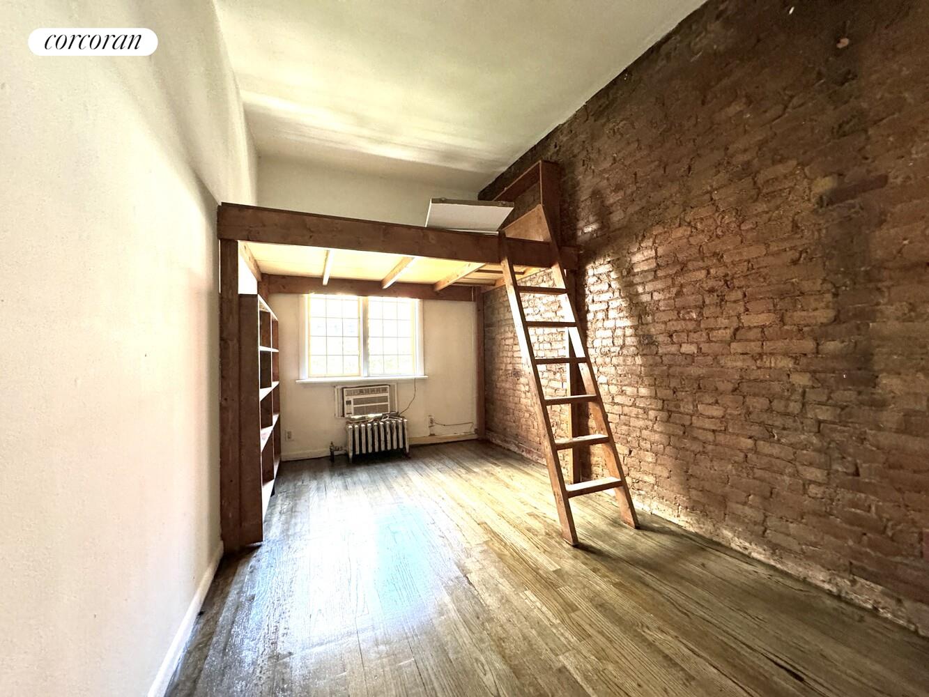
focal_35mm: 14
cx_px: 464
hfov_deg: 102.1
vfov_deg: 85.7
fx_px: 376
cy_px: 348
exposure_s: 1/60
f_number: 2.2
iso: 400
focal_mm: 2.22
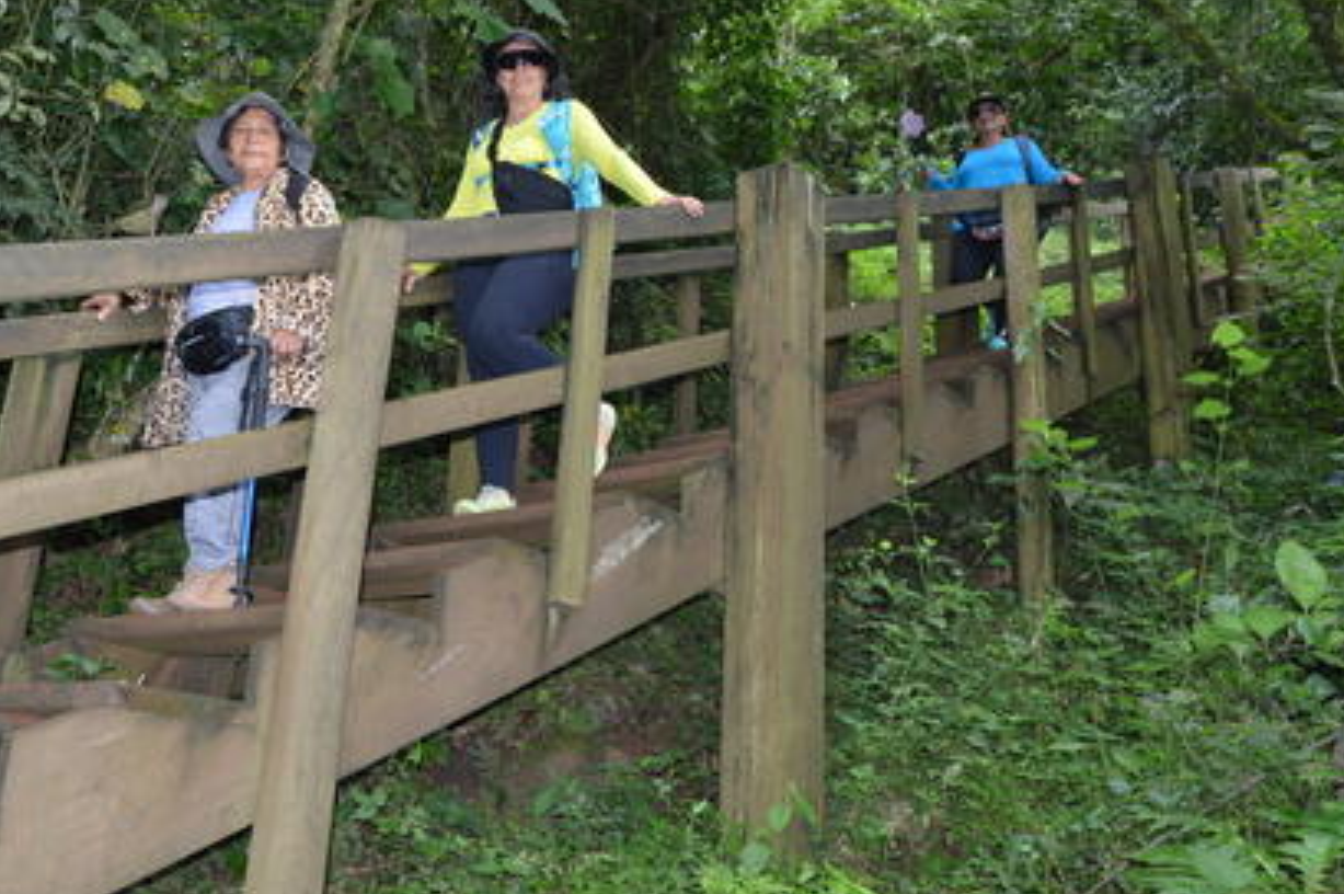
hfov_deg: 56.9
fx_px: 1231
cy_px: 401
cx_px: 552
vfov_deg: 39.9
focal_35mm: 33
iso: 800
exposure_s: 1/125
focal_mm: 18
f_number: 8
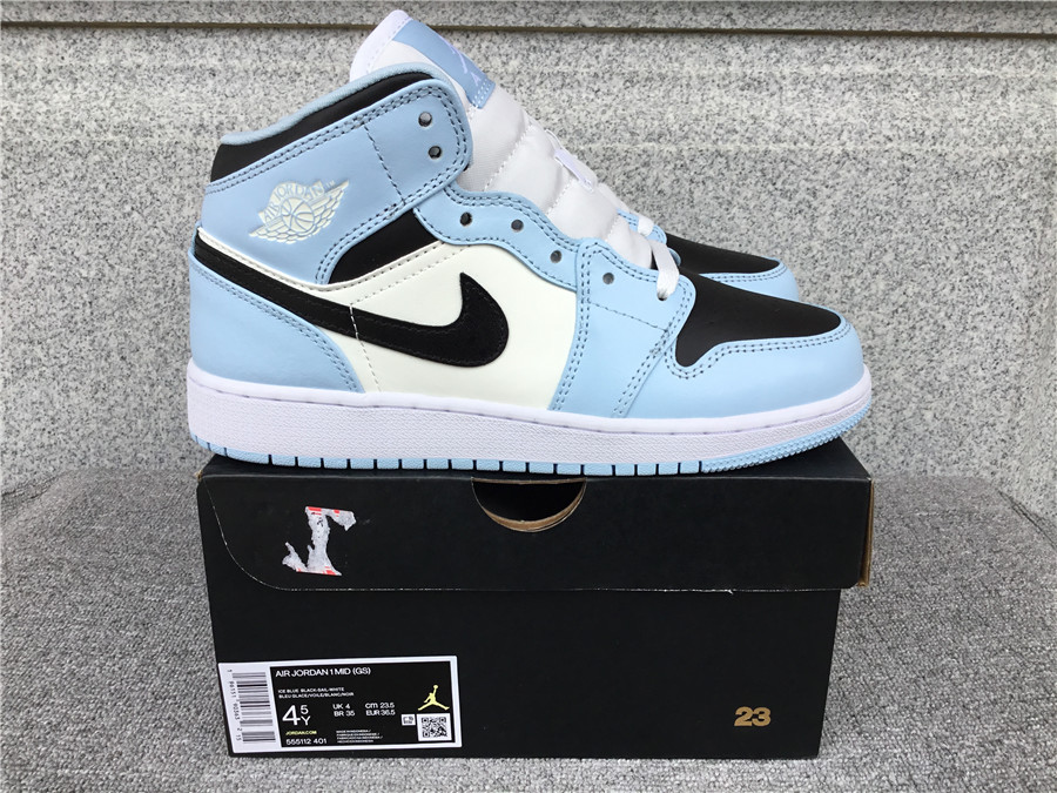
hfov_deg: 58.4
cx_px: 528
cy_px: 396
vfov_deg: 45.4
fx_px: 947
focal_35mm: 31
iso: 25
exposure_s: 1/255
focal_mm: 3.3
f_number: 2.4
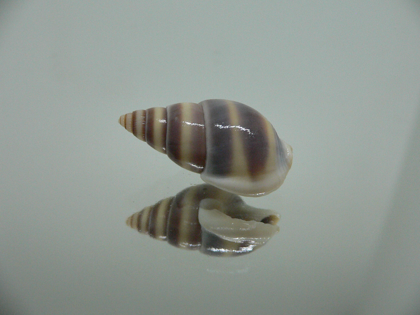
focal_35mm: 36
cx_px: 210
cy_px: 156
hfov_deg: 51.4
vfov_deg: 39.7
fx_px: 437
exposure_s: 1/60
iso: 200
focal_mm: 4.6
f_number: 2.8
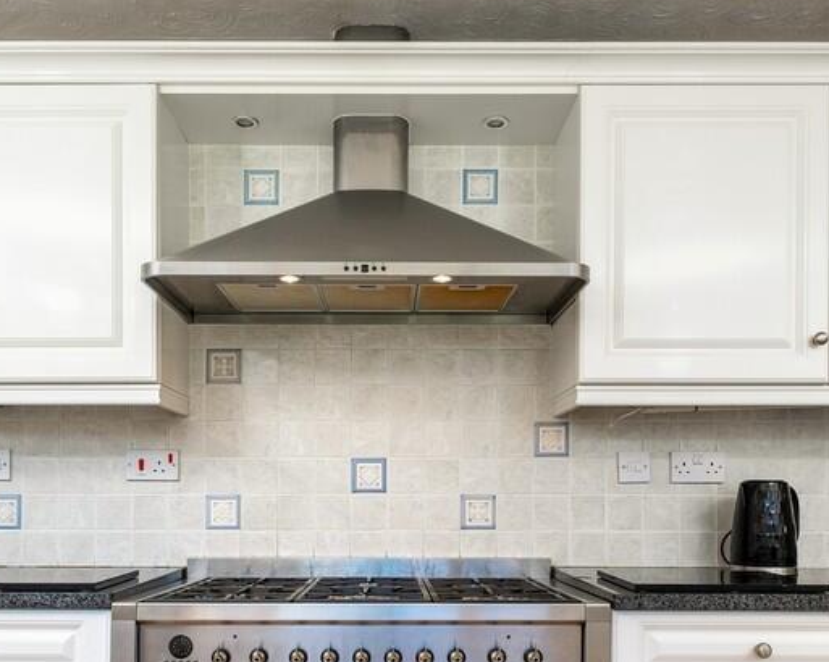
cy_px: 526
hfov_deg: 58.6
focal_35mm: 30
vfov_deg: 46.1
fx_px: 736
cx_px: 368
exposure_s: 1/25
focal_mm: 10.5
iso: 200
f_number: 7.1
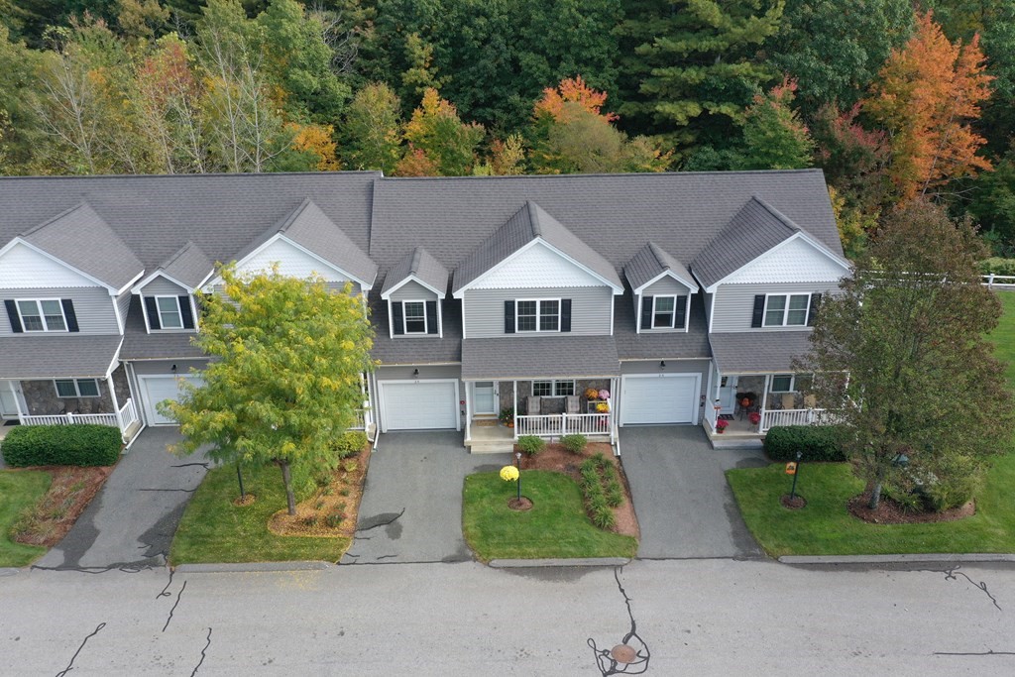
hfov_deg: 65.5
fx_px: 790
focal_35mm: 28
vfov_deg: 46.4
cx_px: 508
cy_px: 338
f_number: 5.6
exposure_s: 1/30
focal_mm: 10.26
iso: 320
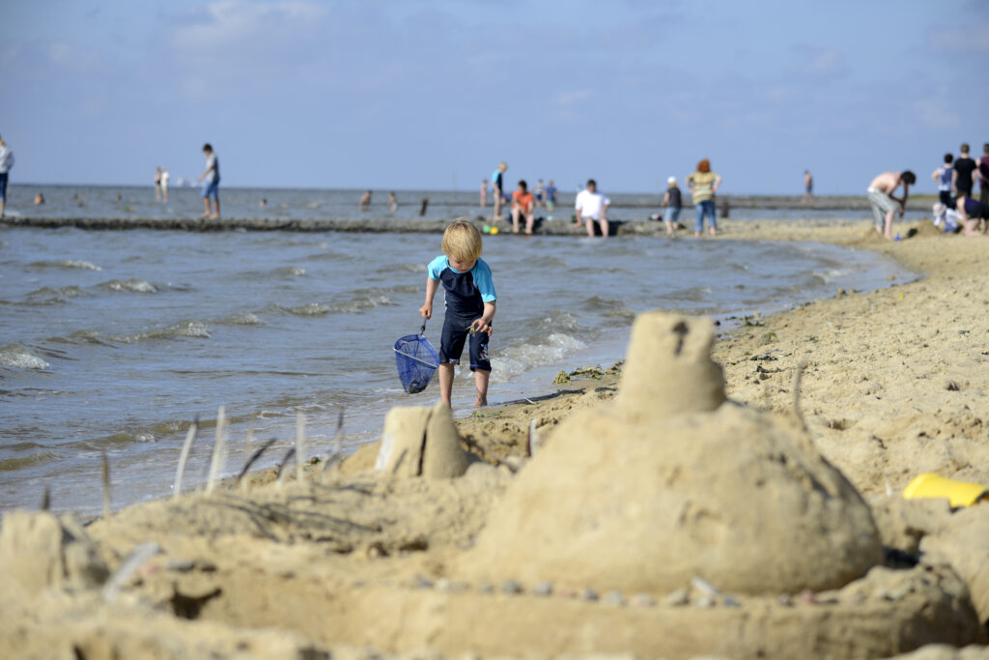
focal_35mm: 120
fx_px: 3297
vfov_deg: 11.4
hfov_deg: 17.1
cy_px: 330
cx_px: 494
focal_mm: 120
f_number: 4.8
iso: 320
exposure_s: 1/3200
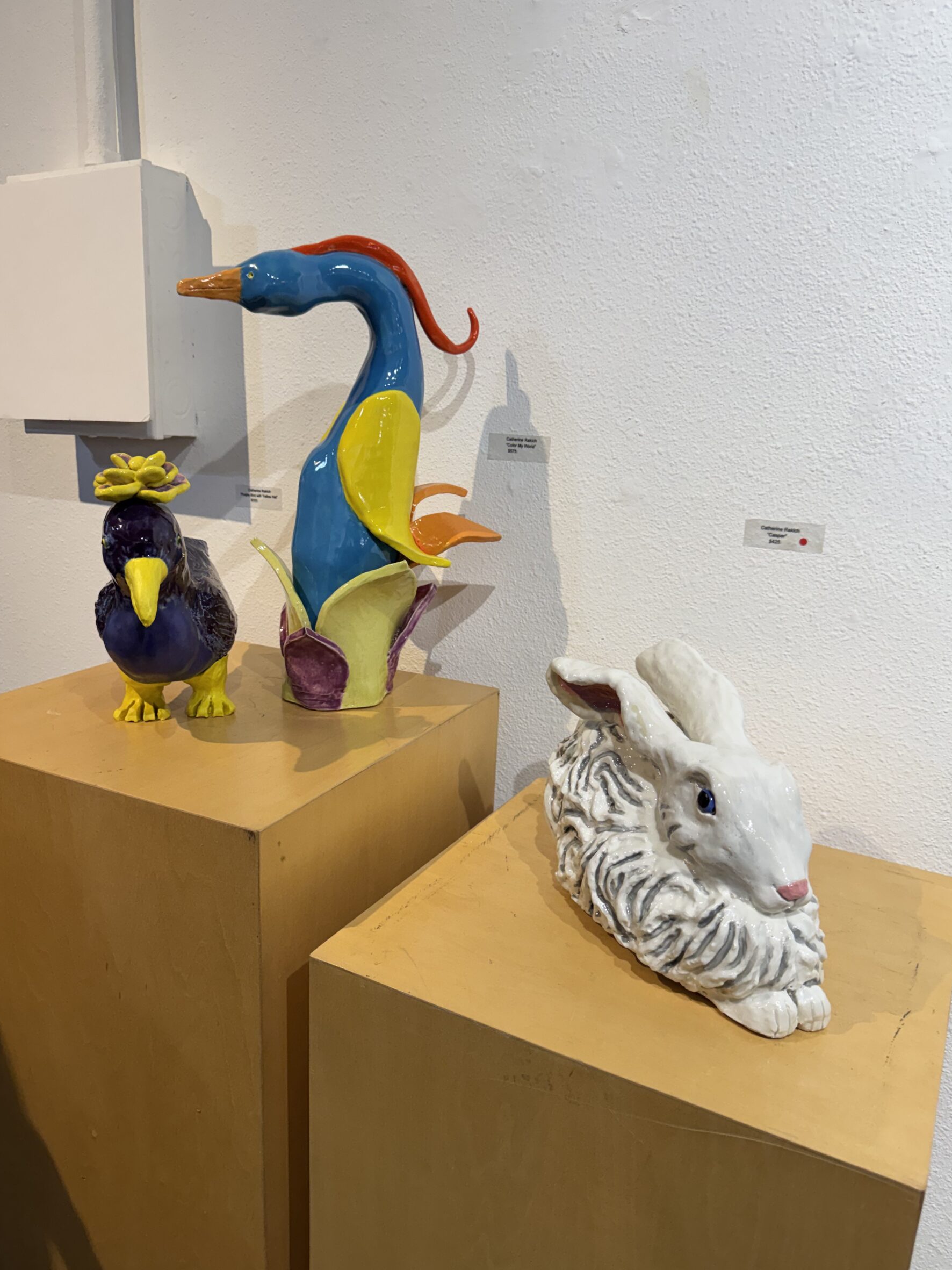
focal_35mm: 26
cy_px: 659
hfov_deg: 53.0
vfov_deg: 67.3
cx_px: 451
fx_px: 953
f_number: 1.78
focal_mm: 6.76
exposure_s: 1/120
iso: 160
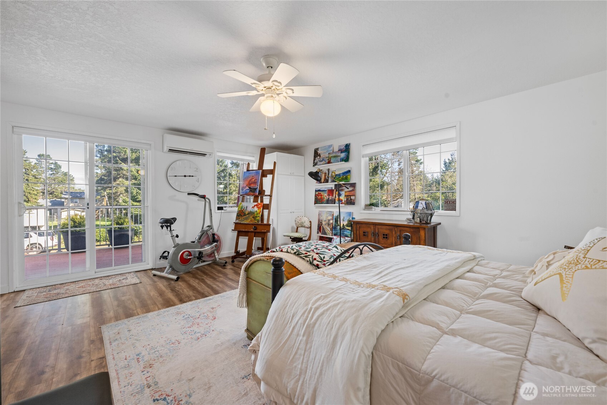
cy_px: 202
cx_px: 304
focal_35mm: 14
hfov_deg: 104.3
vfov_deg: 81.2
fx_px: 236
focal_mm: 14
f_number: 9
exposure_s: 1/5
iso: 400
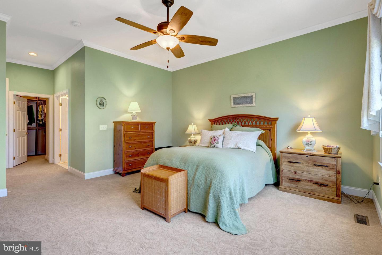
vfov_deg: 73.7
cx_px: 191
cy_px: 128
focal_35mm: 16
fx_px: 170
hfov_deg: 96.7
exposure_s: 1/25
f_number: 8
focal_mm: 16
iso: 1250
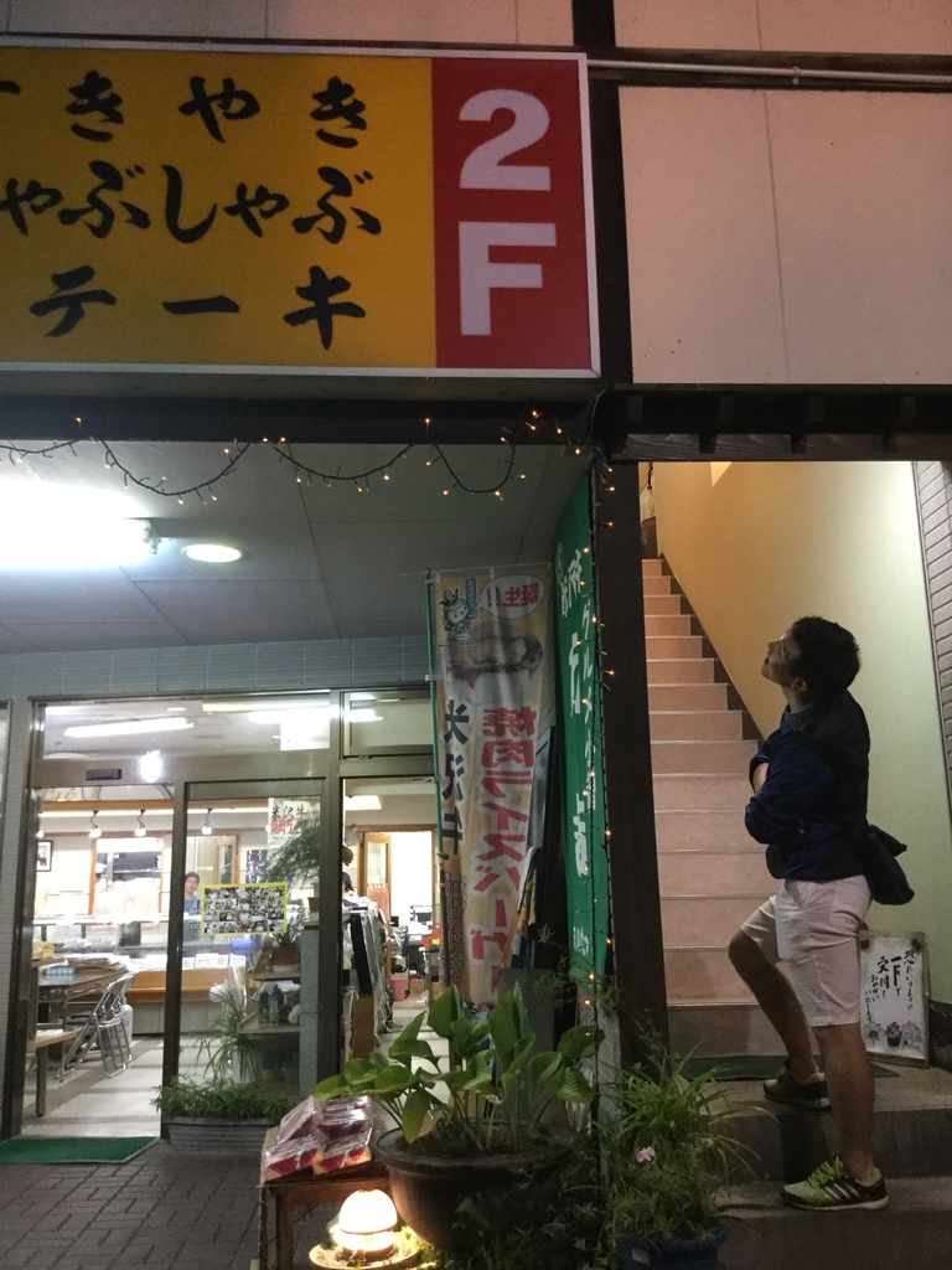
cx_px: 476
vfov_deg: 58.4
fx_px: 1137
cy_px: 635
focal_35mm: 31
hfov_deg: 45.4
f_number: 2.4
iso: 200
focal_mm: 3.3
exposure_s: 1/24
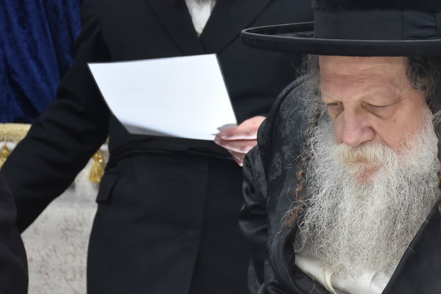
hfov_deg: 12.8
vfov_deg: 8.6
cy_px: 182
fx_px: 1948
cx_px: 394
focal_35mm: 159
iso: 1250
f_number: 6.3
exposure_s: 1/160
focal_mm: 52
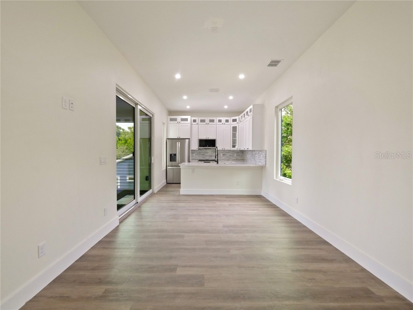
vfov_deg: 85.7
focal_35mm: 14
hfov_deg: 102.1
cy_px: 155
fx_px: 167
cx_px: 206
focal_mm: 7
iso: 1250
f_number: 4
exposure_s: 1/60
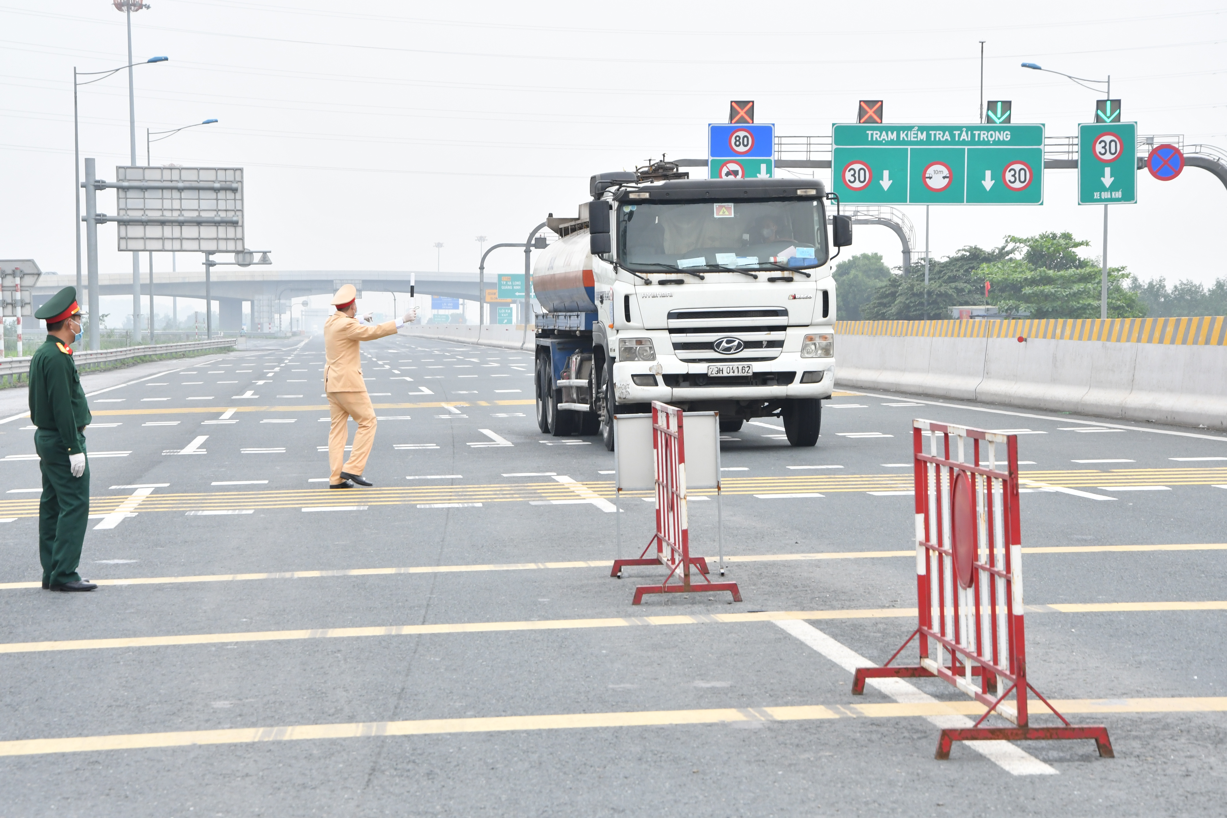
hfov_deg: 20.6
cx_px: 614
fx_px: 3374
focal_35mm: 99
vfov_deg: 13.8
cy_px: 409
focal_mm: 66
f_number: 13
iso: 640
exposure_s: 1/200
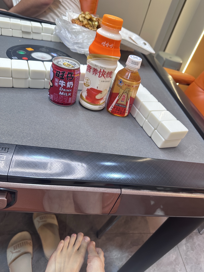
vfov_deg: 71.6
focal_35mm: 24
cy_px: 136
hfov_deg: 56.8
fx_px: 189
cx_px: 102
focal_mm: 6.86
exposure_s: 1/100
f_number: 1.78
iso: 200
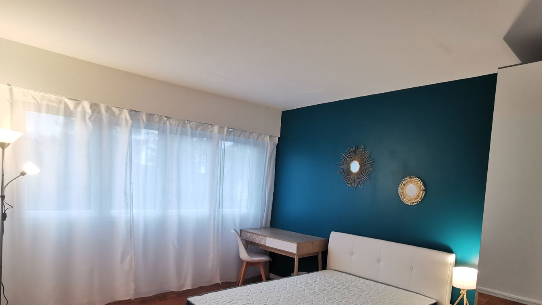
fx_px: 316
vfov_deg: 50.0
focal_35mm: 22
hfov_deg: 80.8
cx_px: 306
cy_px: 217
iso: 320
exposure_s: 1/50
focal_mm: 2.26
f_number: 2.2
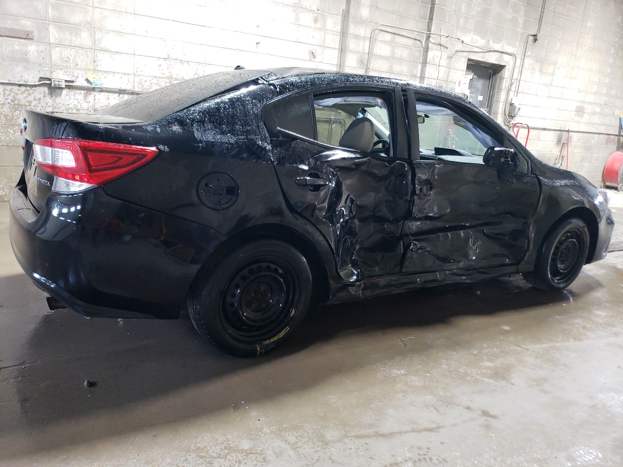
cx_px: 312
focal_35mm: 26
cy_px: 234
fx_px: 468
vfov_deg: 53.1
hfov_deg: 67.3
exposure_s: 1/40
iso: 289
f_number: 1.5
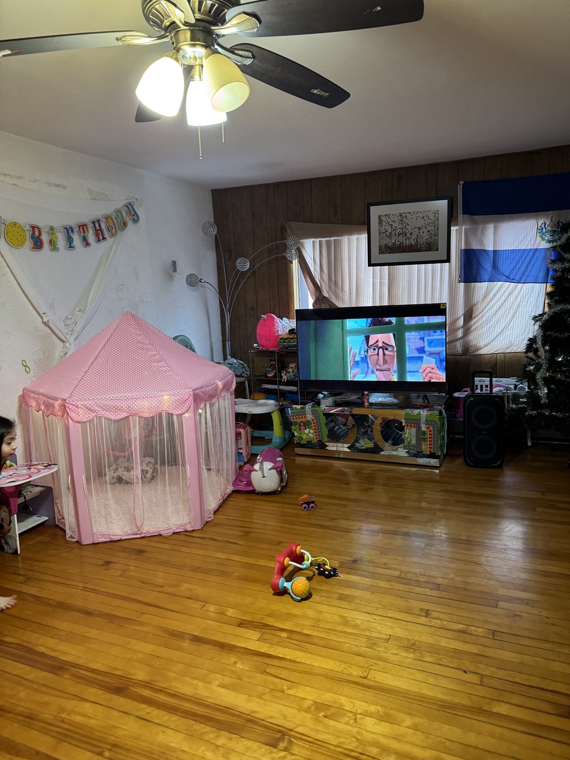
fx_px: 527
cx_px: 285
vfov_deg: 71.6
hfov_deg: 56.8
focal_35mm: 24
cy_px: 380
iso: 320
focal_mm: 6.76
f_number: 1.78
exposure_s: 1/60
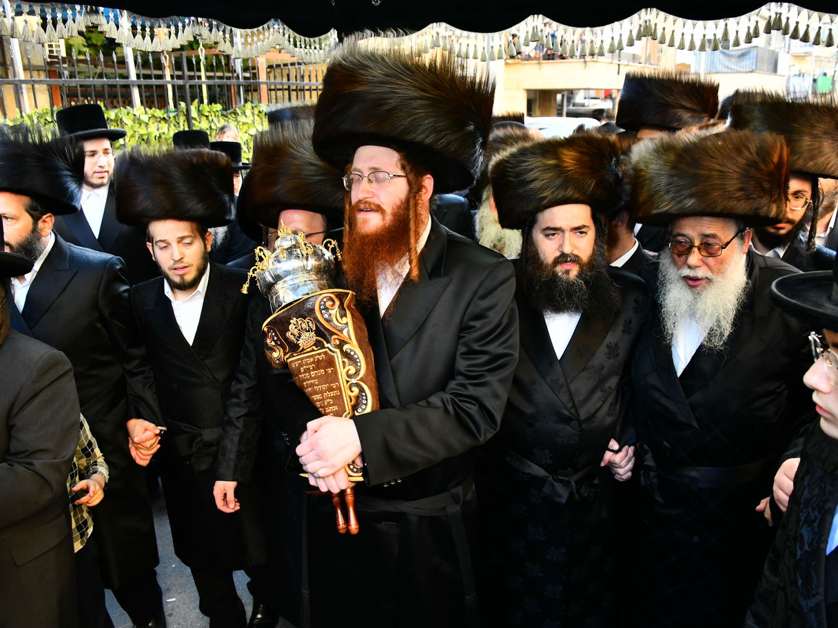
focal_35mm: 31
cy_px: 311
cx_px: 416
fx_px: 750
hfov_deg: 58.4
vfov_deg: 45.4
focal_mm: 28
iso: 1600
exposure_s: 1/200
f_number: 5.6
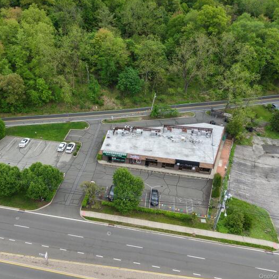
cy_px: 138
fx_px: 264
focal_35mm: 29
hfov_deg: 55.1
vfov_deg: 55.6
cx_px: 106
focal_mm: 8.67
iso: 100
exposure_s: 1/1000
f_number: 1.8
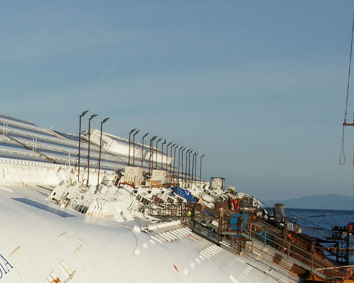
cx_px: -25
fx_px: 1383
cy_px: 254
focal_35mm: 132
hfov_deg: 14.3
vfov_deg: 11.6
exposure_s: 1/500
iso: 200
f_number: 11
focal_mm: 30
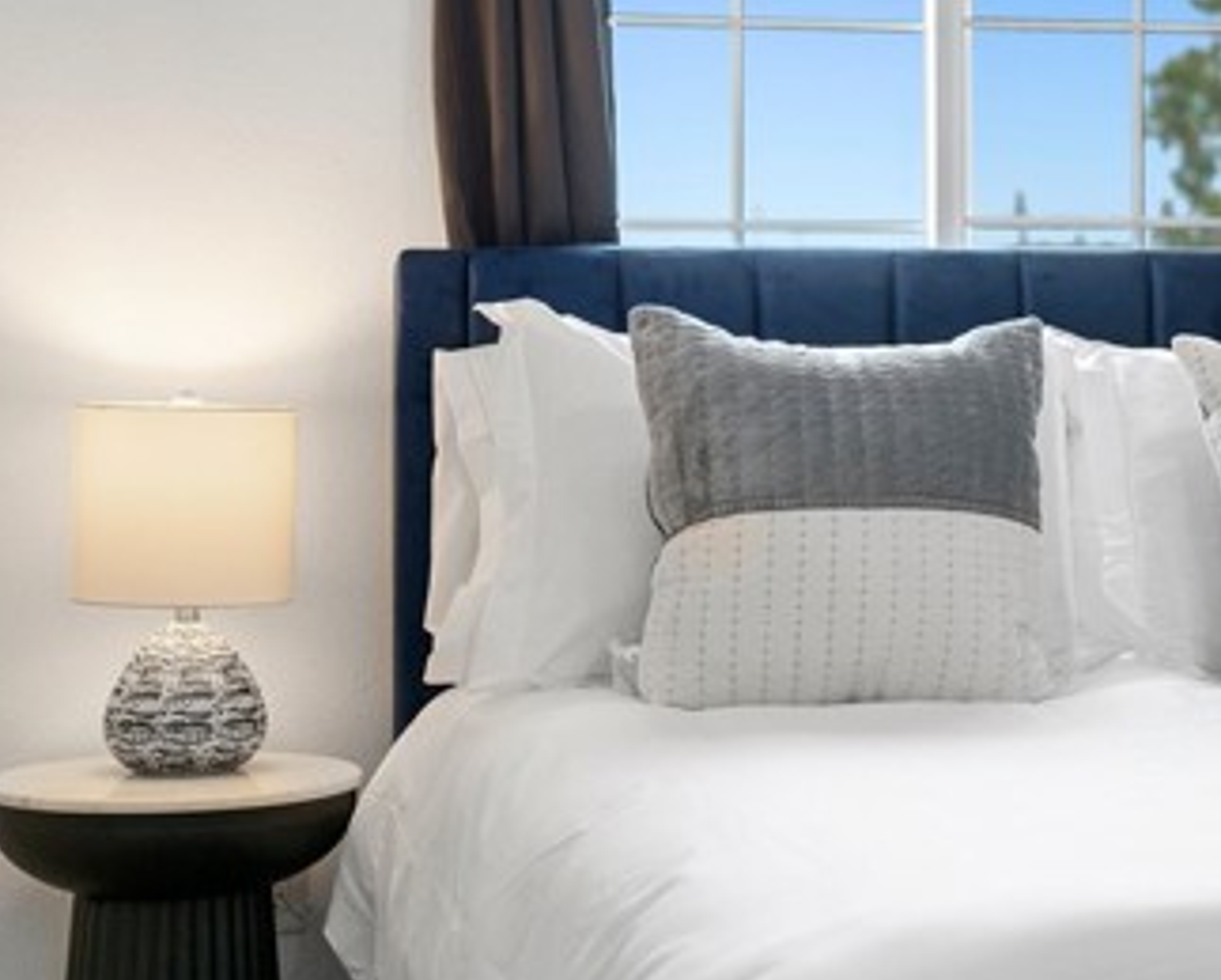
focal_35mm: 91
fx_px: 3291
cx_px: 1134
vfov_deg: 16.9
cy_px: 375
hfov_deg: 20.5
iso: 320
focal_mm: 49
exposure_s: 1/250
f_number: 2.8
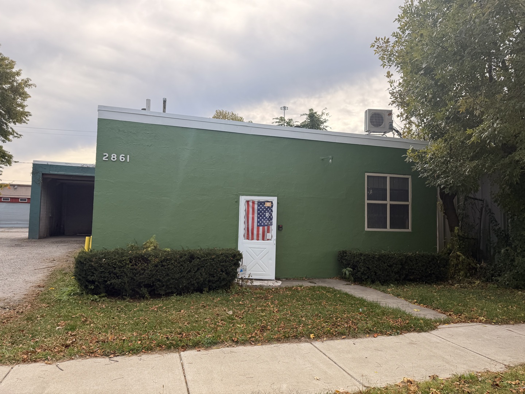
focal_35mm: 24
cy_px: 197
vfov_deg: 56.8
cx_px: 262
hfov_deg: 71.6
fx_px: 364
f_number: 1.78
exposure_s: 1/3425
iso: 80
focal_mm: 6.76
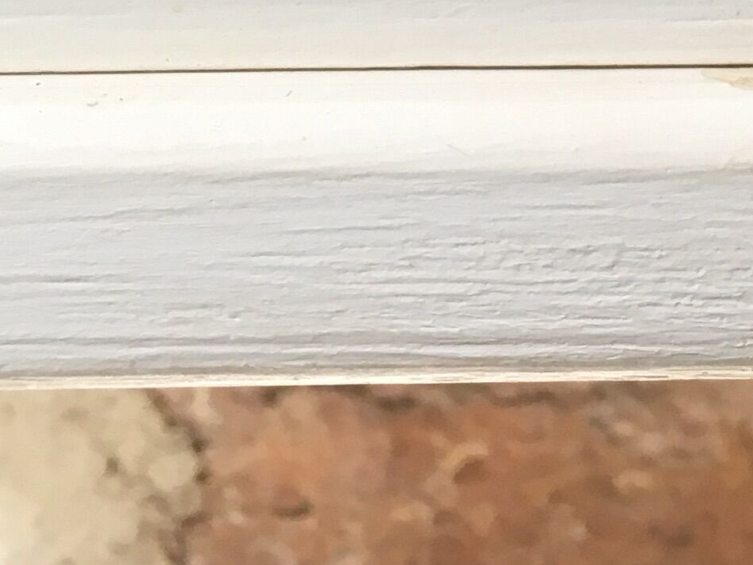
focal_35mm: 123
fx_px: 2675
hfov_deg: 15.5
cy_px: -476
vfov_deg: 11.2
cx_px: 888
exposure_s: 1/33
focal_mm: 4.15
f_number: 2.2
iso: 40
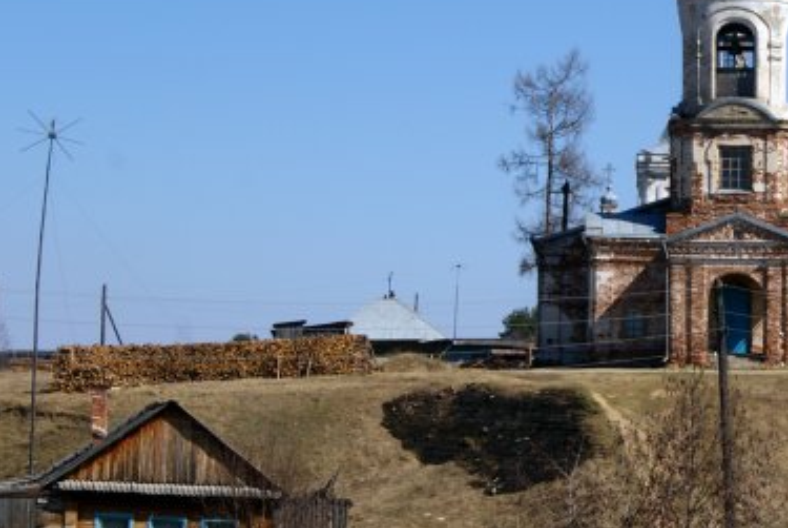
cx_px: 752
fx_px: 3356
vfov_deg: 9.0
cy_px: 264
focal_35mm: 153
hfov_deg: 13.2
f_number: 13
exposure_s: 1/160
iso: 100
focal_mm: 45
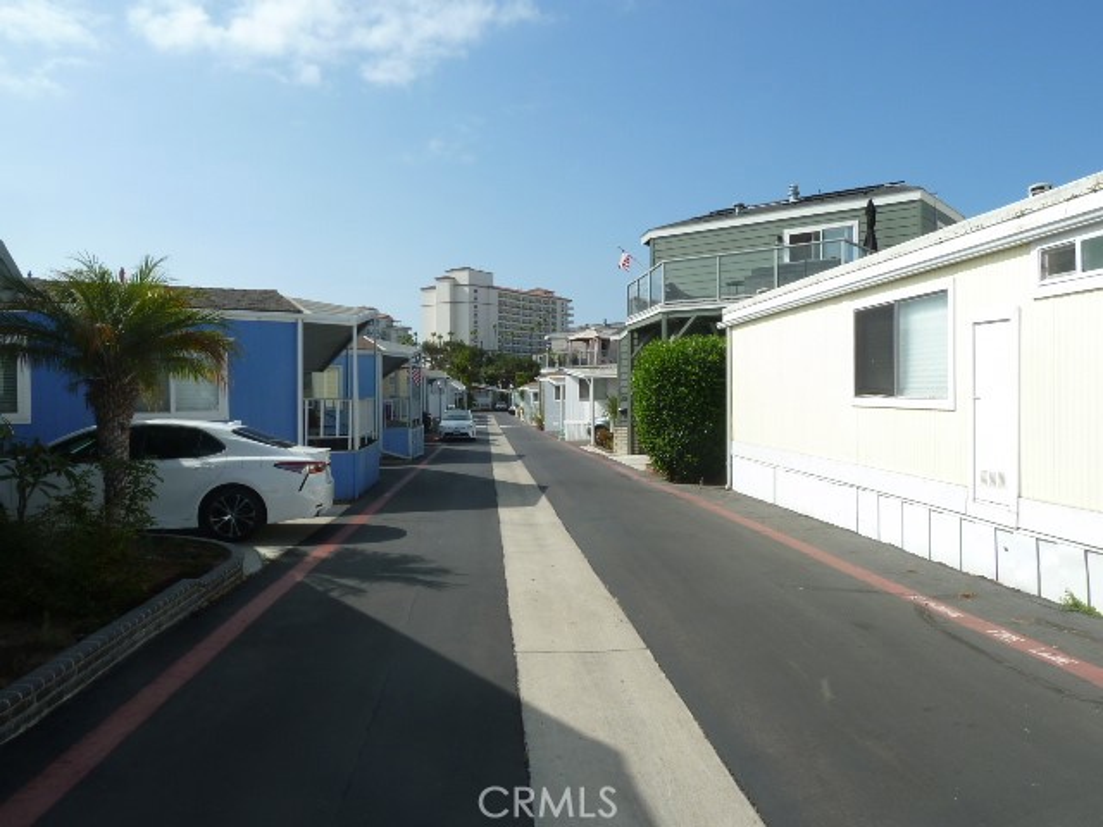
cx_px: 552
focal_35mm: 25
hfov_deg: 69.4
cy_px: 414
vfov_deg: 54.9
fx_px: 797
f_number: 5.6
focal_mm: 4.1
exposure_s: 1/400
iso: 80
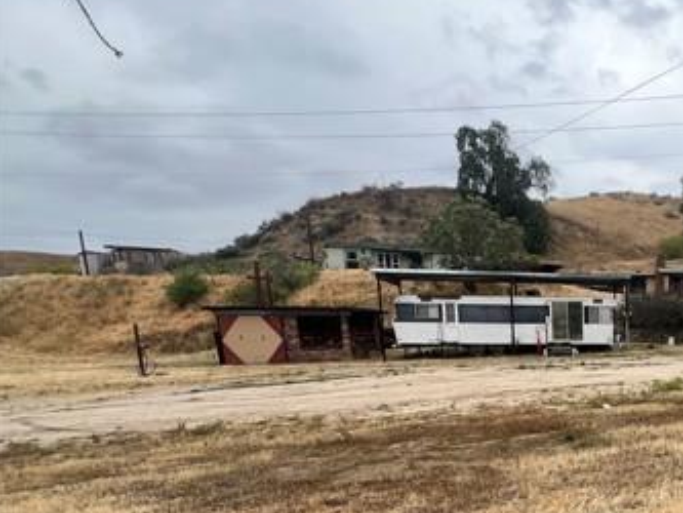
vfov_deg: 50.5
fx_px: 493
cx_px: 650
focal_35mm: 25
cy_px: 433
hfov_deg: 56.6
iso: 32
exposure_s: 1/541
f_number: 1.8
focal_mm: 1.57
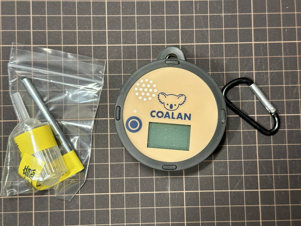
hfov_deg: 39.7
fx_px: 417
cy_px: 113
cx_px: 150
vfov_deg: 30.3
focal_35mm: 48
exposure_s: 1/60
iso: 125
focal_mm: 6.86
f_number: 1.78
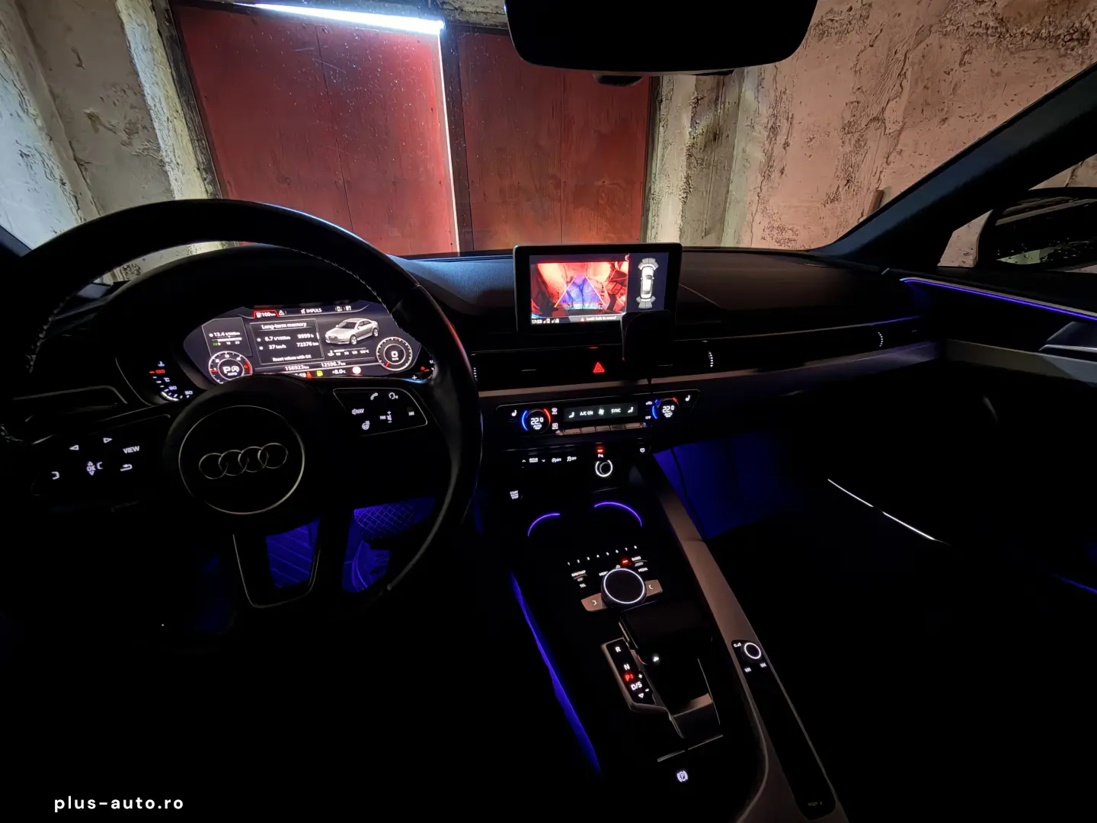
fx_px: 444
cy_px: 412
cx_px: 548
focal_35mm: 14
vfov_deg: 85.7
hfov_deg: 102.1
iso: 1250
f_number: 2.2
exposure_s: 1/12
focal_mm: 2.22
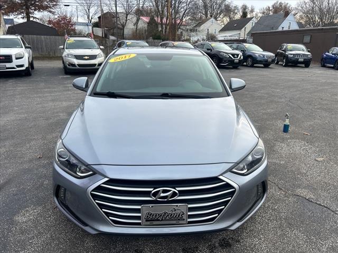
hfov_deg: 67.3
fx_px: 254
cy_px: 126
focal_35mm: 26
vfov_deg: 53.1
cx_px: 169
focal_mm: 5.7
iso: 50
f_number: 1.5
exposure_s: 1/1196
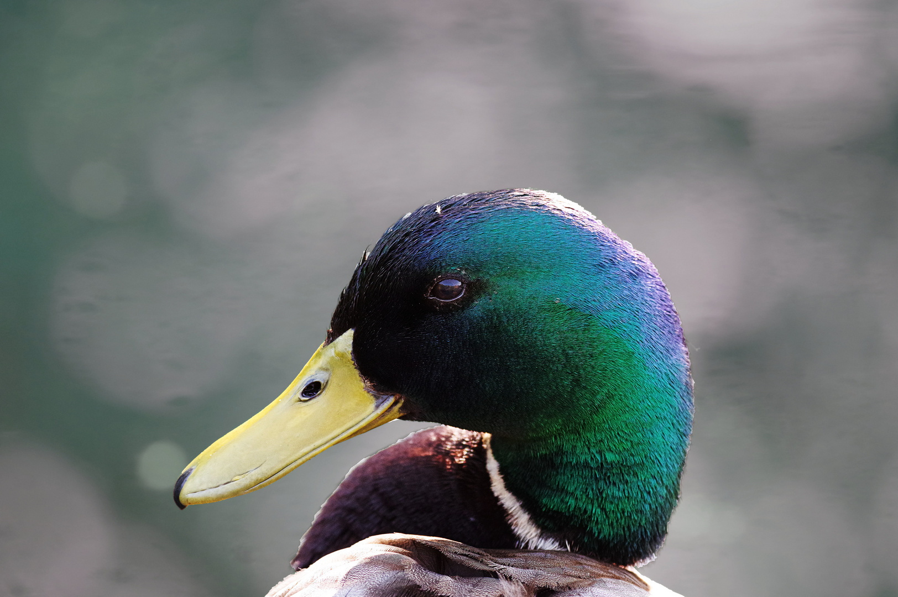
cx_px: 449
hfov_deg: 4.6
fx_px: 11216
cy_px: 298
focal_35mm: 450
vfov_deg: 3.1
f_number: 5.6
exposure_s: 1/640
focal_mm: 300
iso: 2500
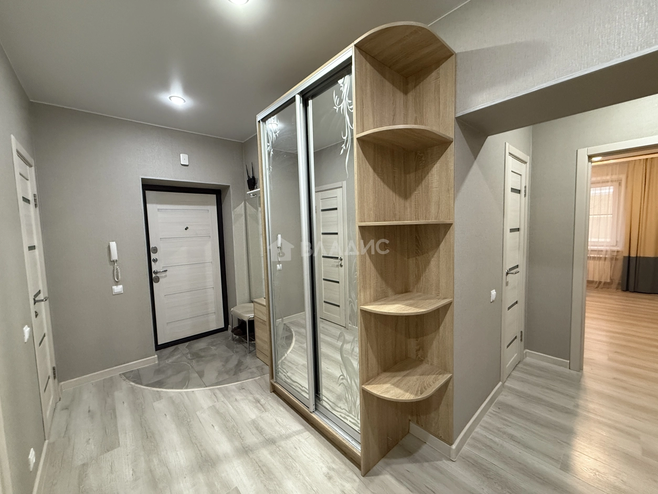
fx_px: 266
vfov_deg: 85.7
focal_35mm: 14
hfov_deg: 102.1
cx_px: 329
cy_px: 247
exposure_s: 1/50
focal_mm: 2.22
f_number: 2.2
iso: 640
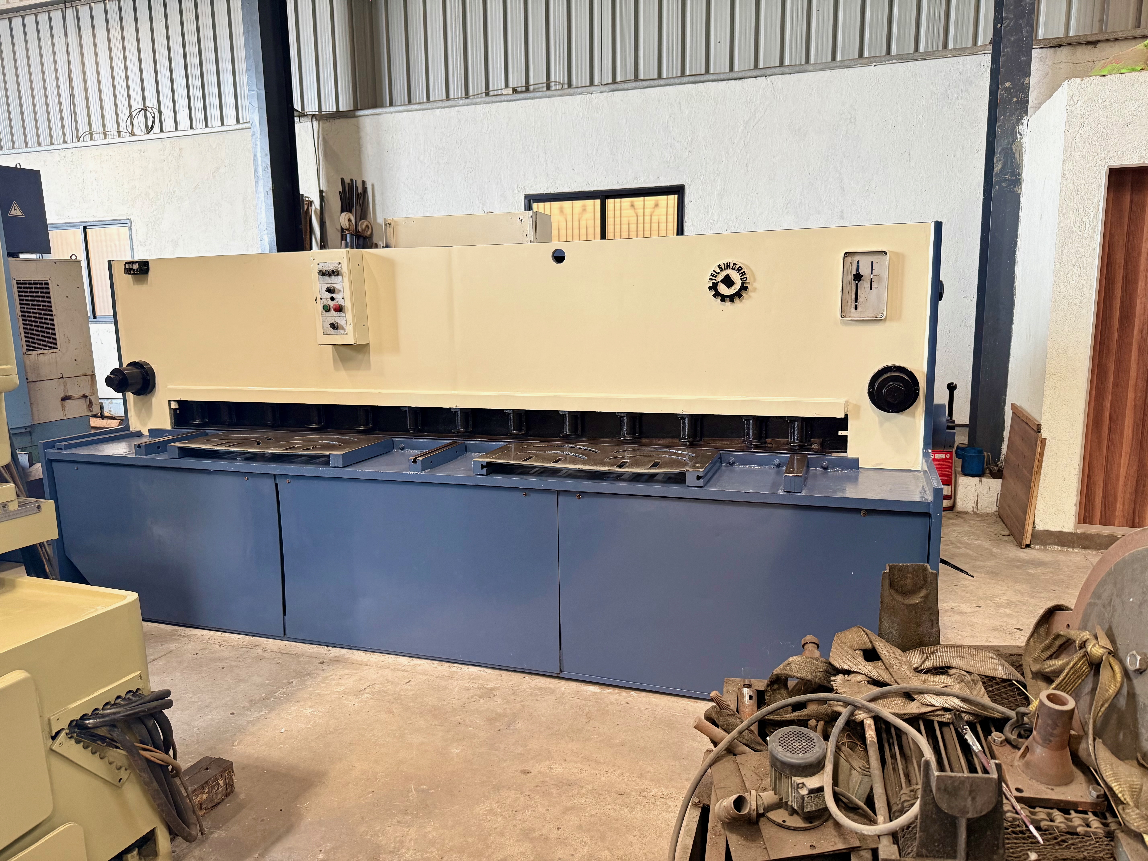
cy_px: 430
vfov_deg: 56.8
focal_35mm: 24
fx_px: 796
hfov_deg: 71.6
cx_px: 574
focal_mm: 6.76
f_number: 1.78
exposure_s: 1/60
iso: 320
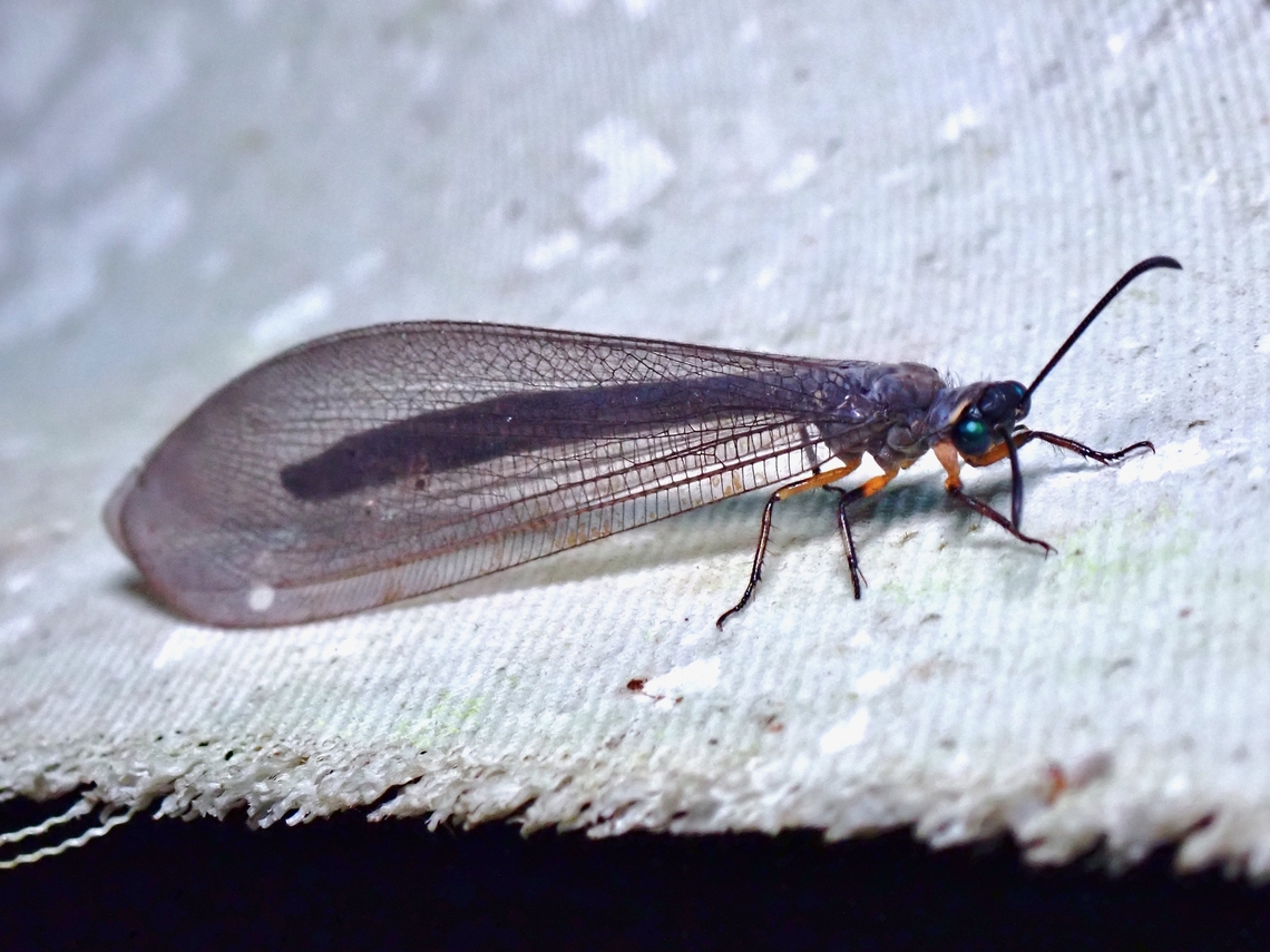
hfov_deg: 19.6
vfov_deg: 14.8
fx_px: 3669
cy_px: 476
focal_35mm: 100
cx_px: 635
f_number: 6.3
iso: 1250
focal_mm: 18
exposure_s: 1/200
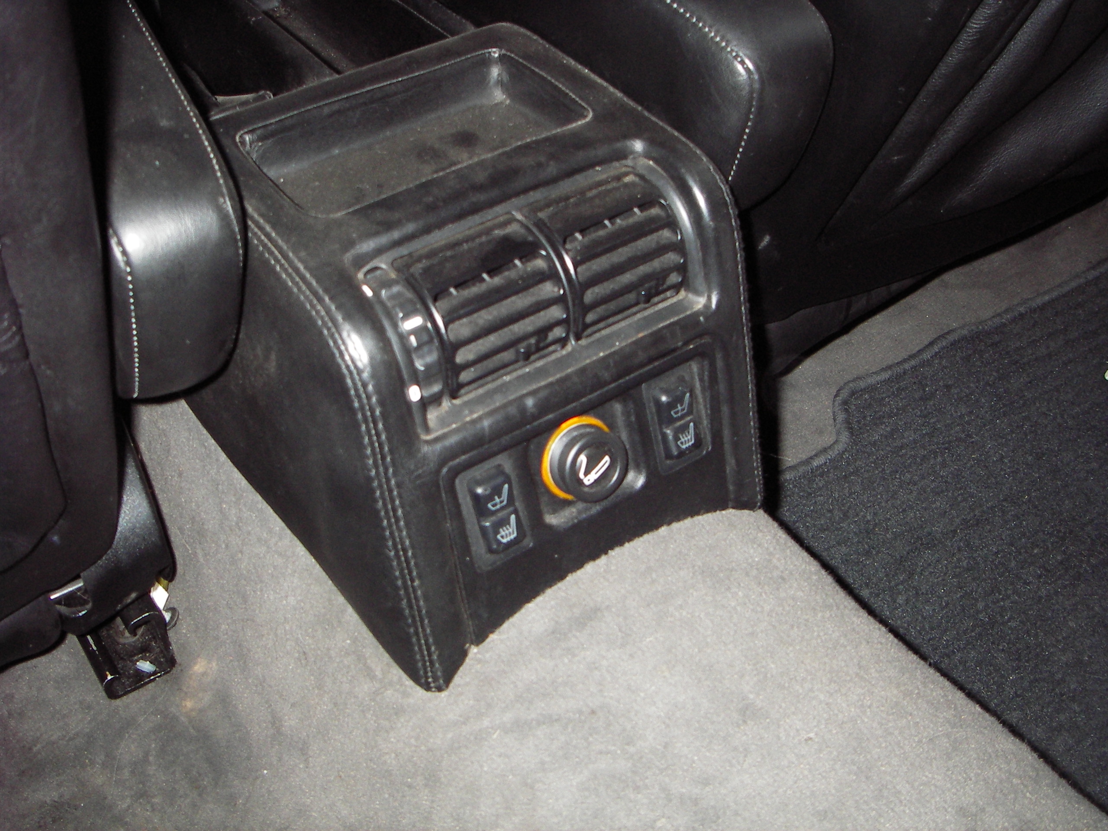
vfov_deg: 37.7
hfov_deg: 49.0
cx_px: 554
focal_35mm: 38
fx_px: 1216
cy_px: 416
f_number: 3.3
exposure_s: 1/30
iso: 100
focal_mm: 6.3
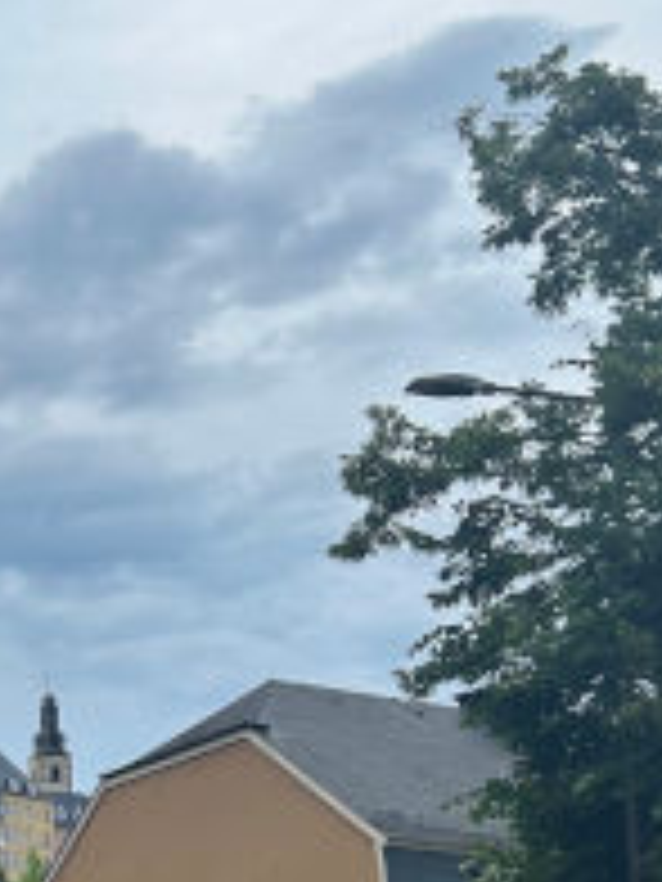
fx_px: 2167
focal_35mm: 85
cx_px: -189
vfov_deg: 22.3
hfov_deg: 16.5
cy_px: 850
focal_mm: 5.7
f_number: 1.5
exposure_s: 1/1488
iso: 50
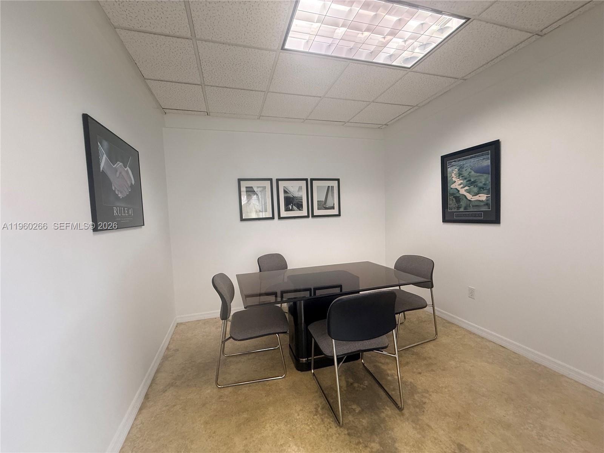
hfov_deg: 102.1
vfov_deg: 85.7
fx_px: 244
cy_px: 226
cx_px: 302
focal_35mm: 14
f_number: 2.2
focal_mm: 2.22
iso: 200
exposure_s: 1/99
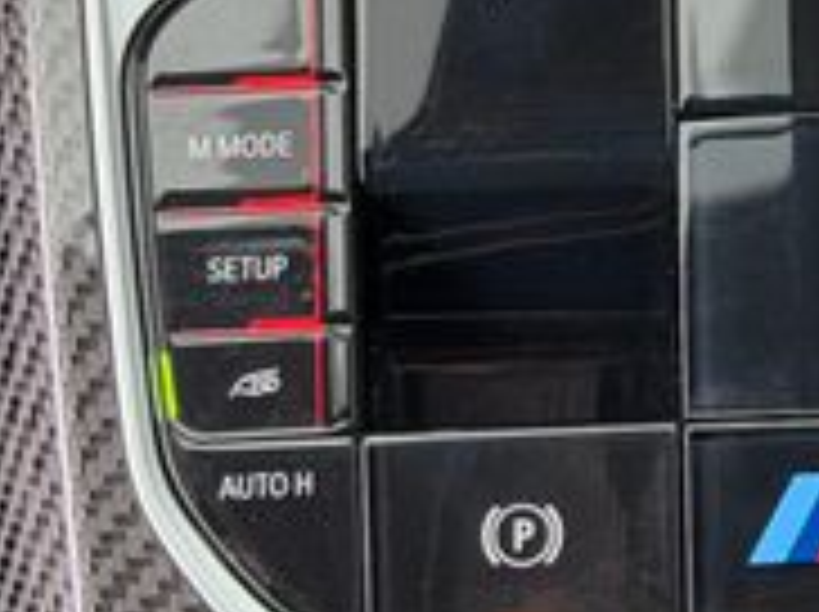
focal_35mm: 169
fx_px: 3993
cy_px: -230
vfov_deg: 8.6
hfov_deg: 11.6
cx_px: 837
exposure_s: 1/305
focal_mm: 6.76
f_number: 1.78
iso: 160
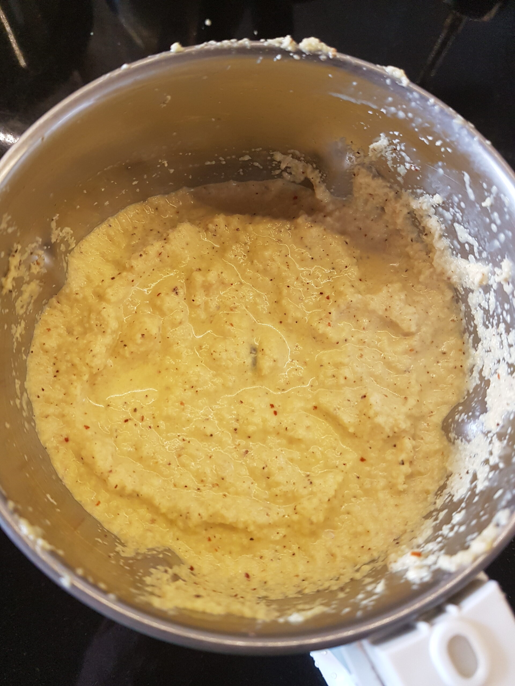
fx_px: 516
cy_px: 343
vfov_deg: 67.3
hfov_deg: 53.1
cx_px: 258
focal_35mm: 26
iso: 160
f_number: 1.7
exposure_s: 1/50
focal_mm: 4.2
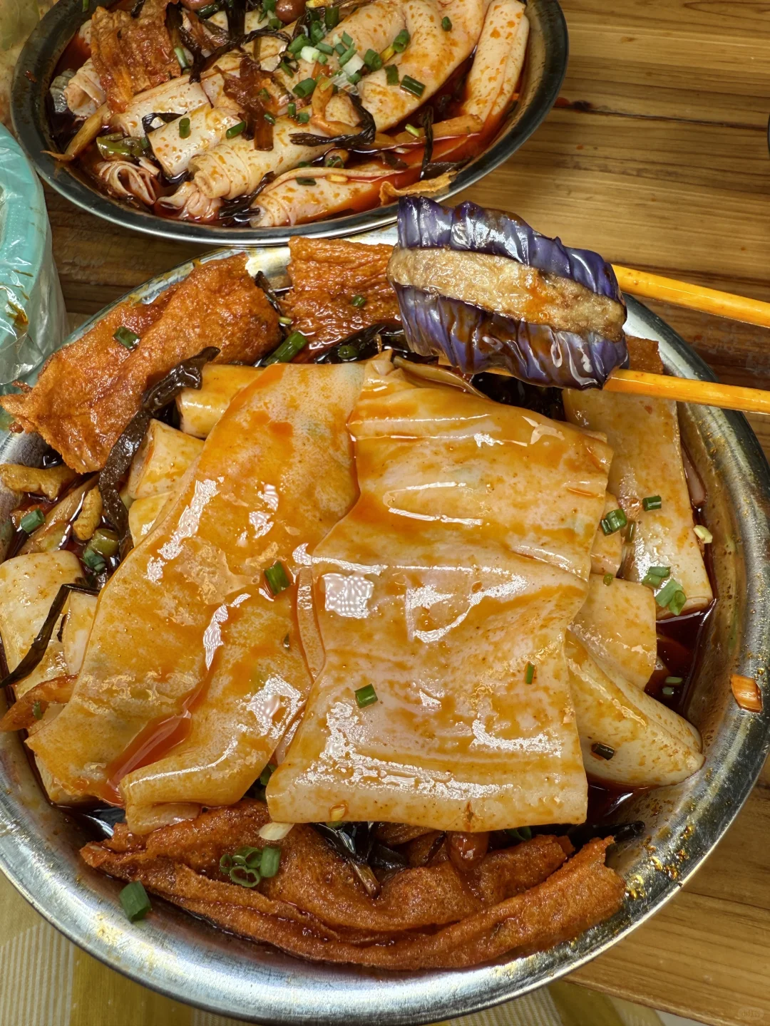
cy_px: 513
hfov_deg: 54.9
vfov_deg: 69.4
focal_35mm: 25
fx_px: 741
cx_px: 385
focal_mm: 2.22
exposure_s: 1/247
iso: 40
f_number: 2.2
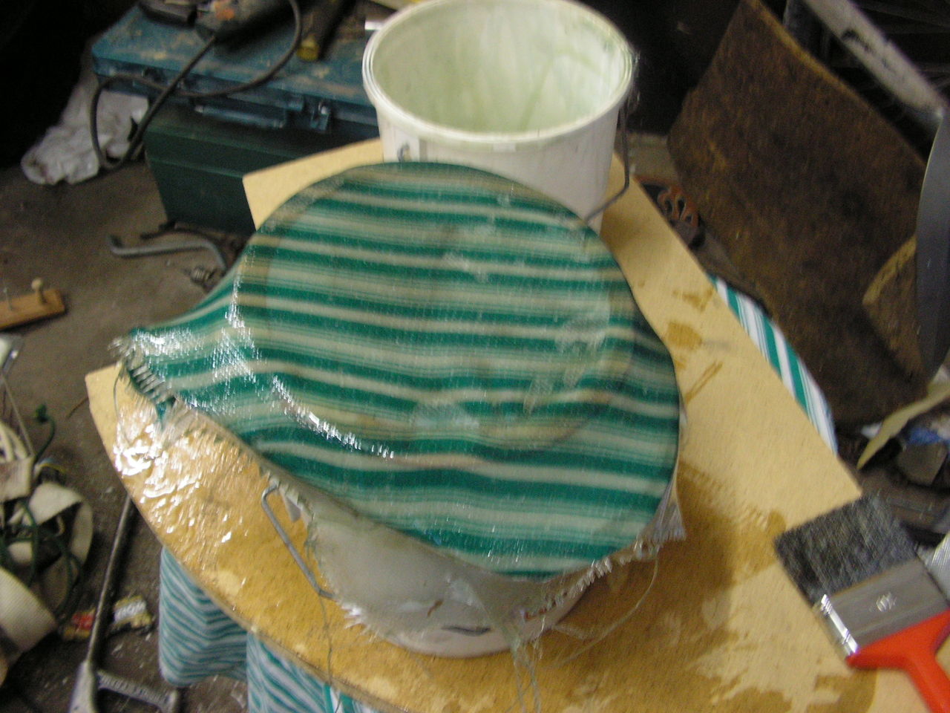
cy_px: 356
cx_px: 475
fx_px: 988
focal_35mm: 36
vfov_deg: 39.7
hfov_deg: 51.4
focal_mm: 6
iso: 160
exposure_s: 1/10
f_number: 3.2
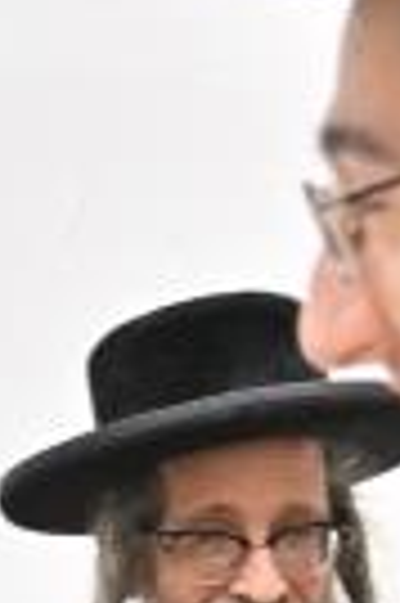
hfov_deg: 7.3
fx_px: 3074
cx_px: -166
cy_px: 763
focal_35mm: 184
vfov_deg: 10.9
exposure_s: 1/200
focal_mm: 24
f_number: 4
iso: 1600
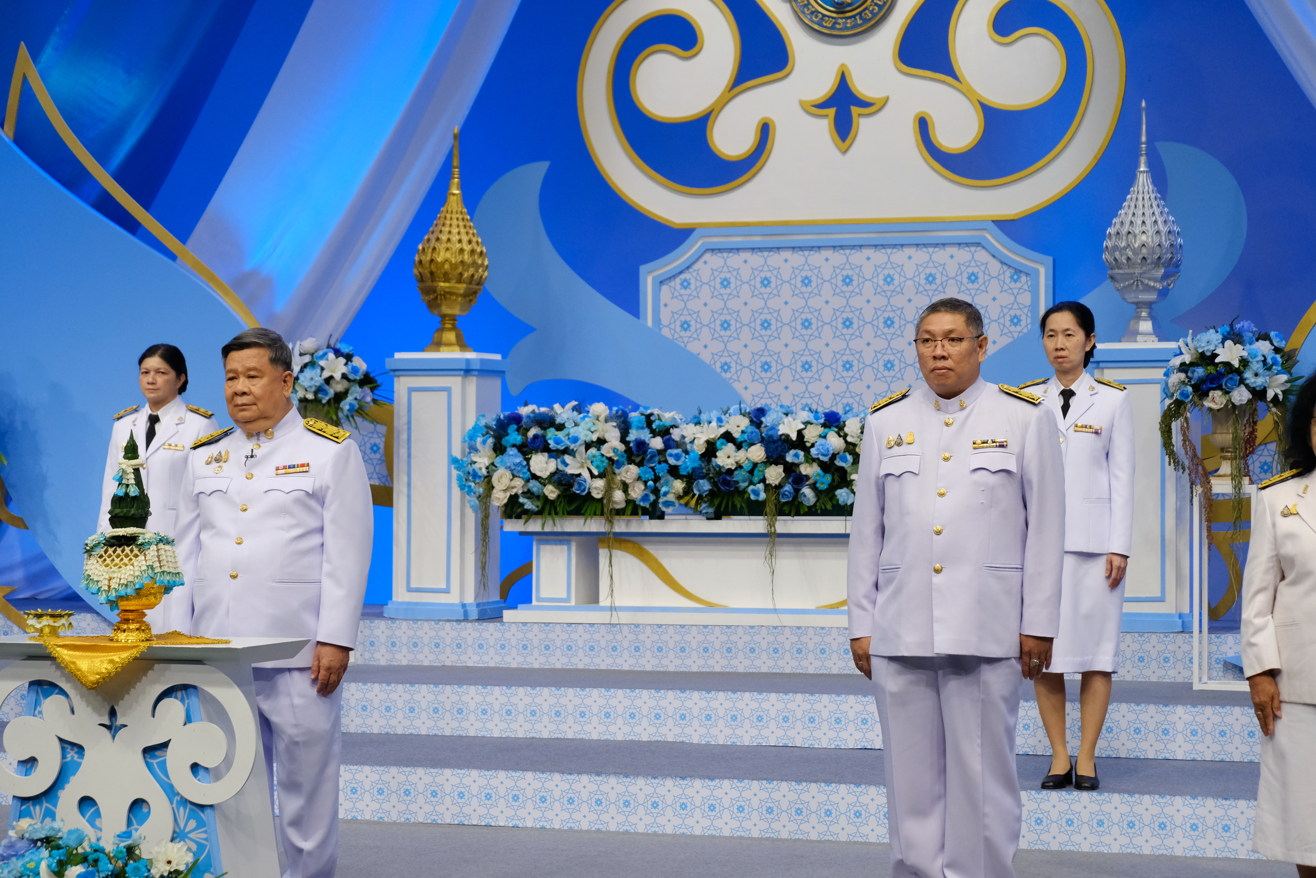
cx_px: 658
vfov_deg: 17.1
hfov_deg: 25.4
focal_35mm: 80
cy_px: 439
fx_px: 2924
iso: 2000
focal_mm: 53
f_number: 4.5
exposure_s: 1/250
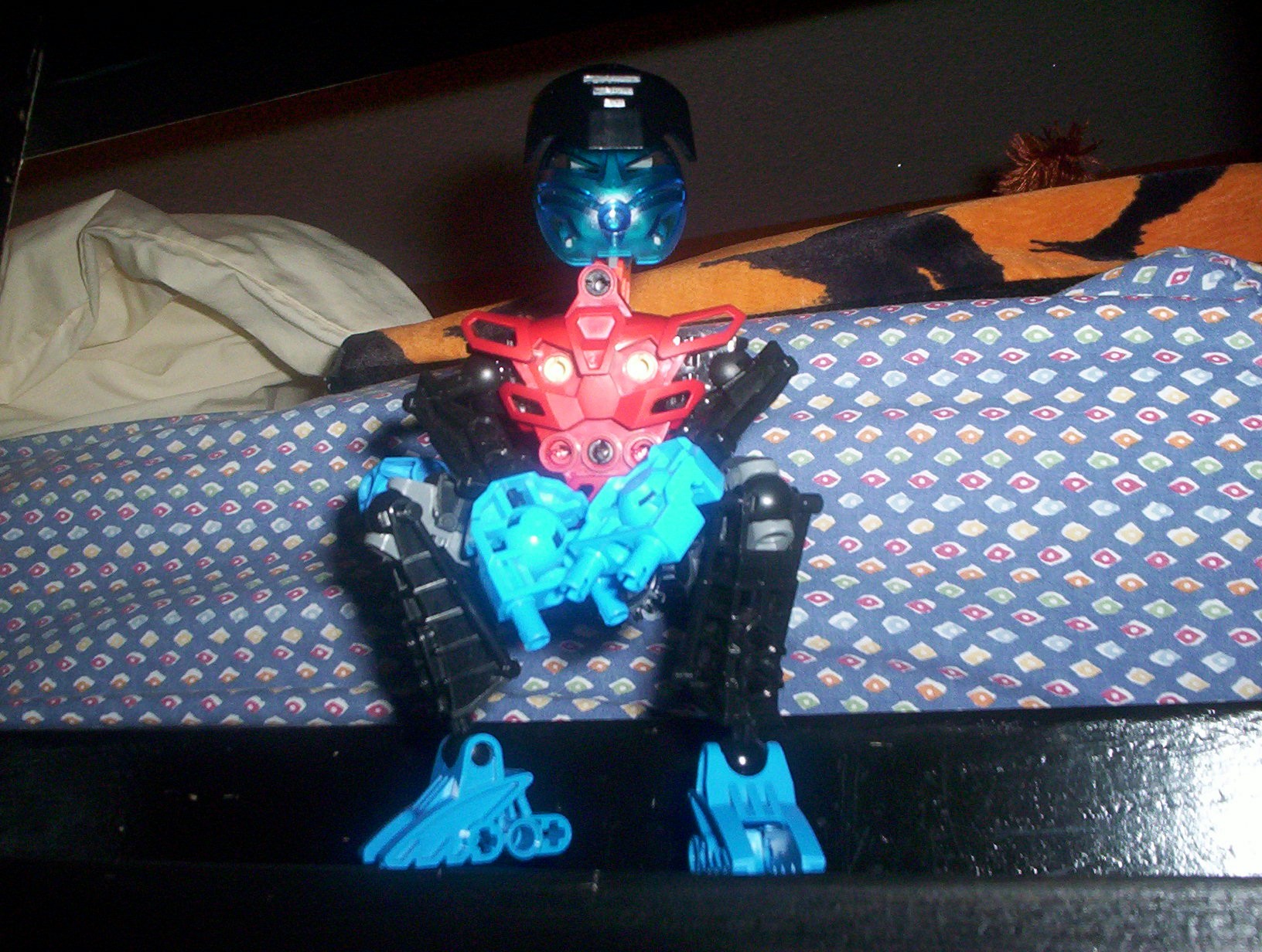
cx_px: 631
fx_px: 1389
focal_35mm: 38
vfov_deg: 37.9
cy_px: 476
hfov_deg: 48.9
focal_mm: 4.99
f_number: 4.5
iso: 140
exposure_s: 1/60
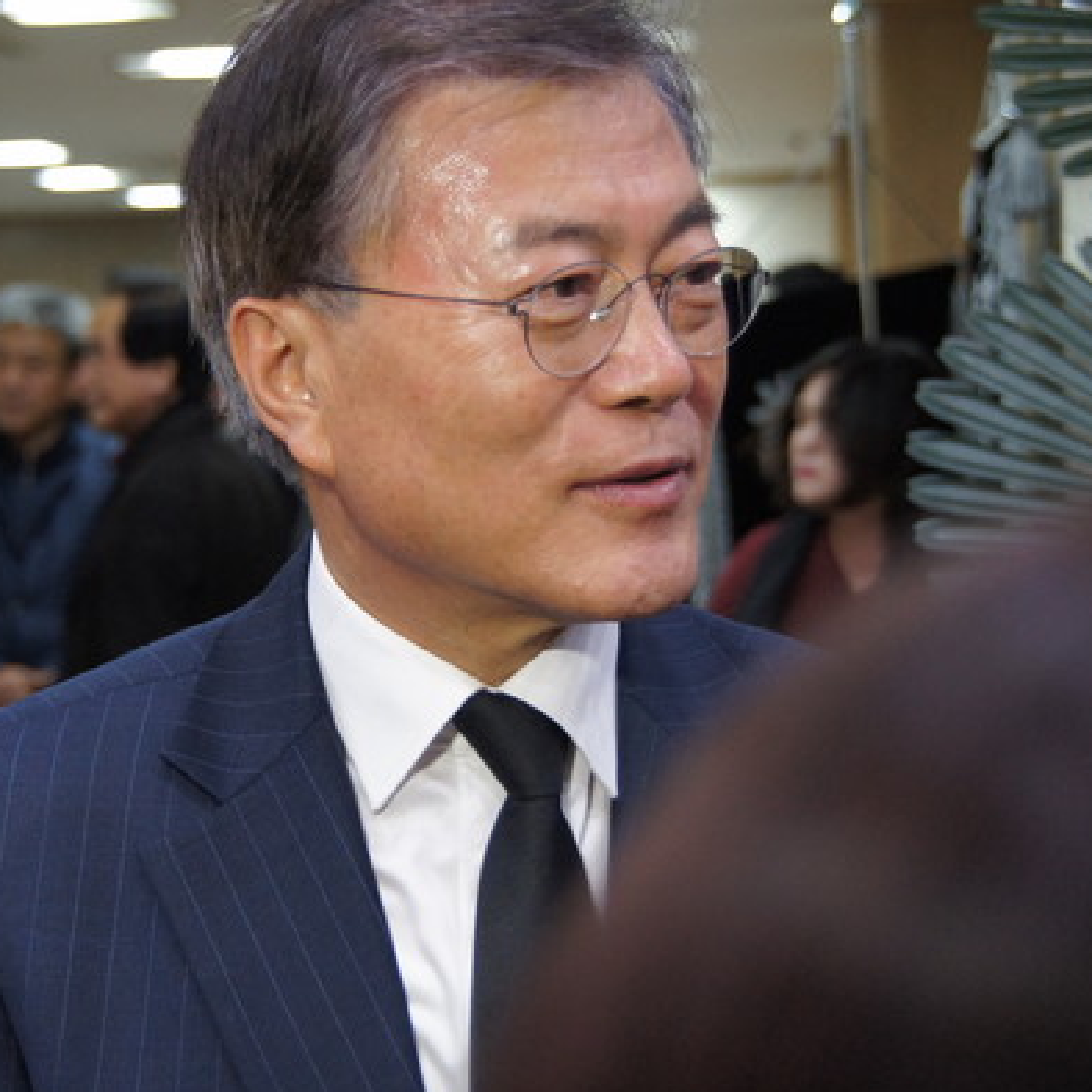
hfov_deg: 17.9
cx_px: 324
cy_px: 550
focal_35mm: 97
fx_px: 3462
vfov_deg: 17.9
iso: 1600
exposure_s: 1/60
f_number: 4.5
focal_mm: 50
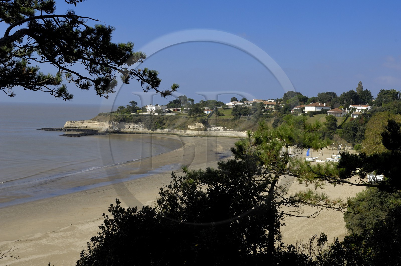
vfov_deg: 31.8
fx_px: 467
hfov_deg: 46.5
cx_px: 200
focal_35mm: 42
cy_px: 133
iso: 100
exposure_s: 1/160
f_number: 11
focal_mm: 28
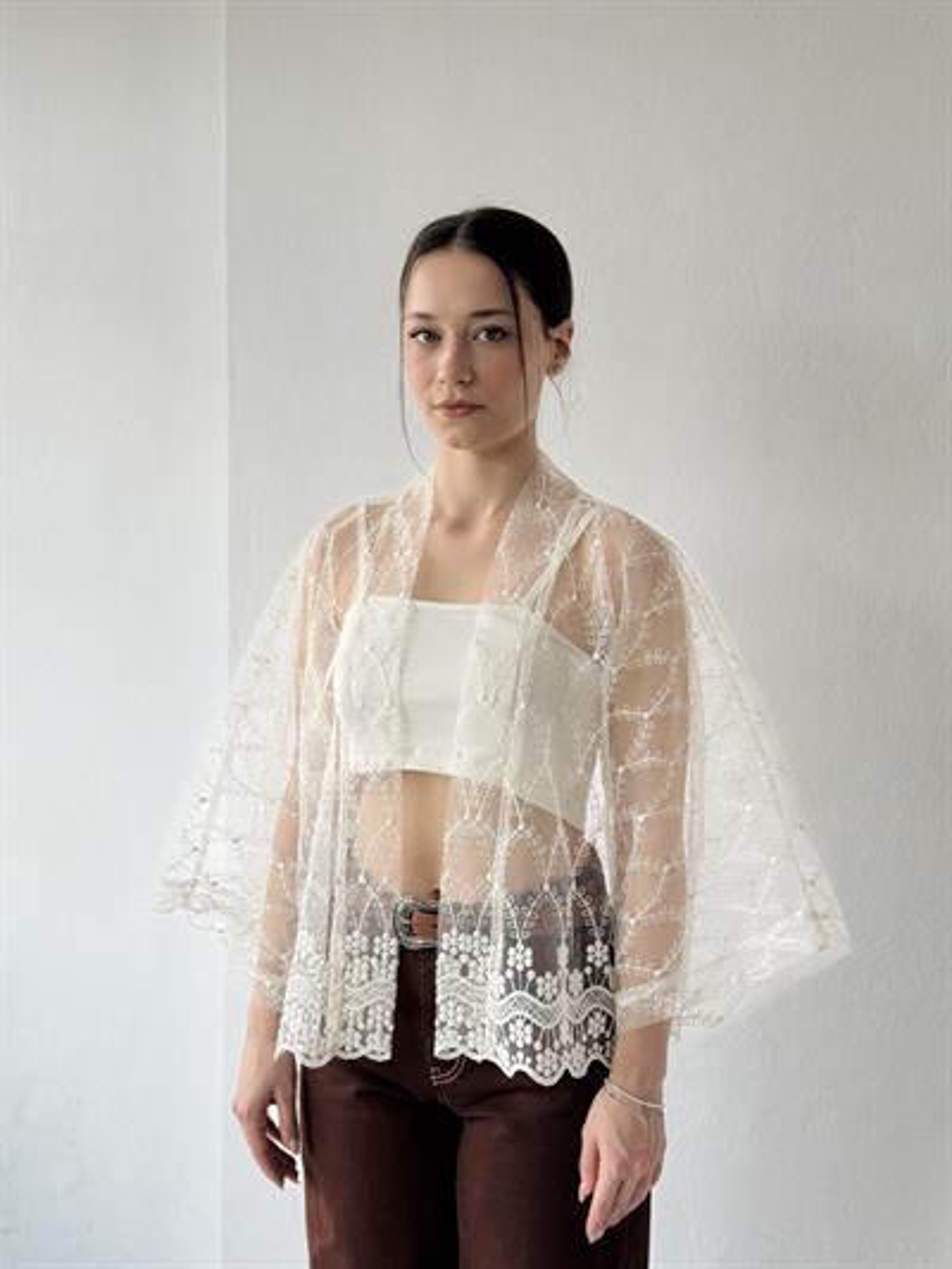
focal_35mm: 48
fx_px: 1759
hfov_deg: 30.3
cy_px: 634
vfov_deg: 39.6
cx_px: 476
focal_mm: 6.76
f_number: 1.78
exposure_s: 1/913
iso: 64
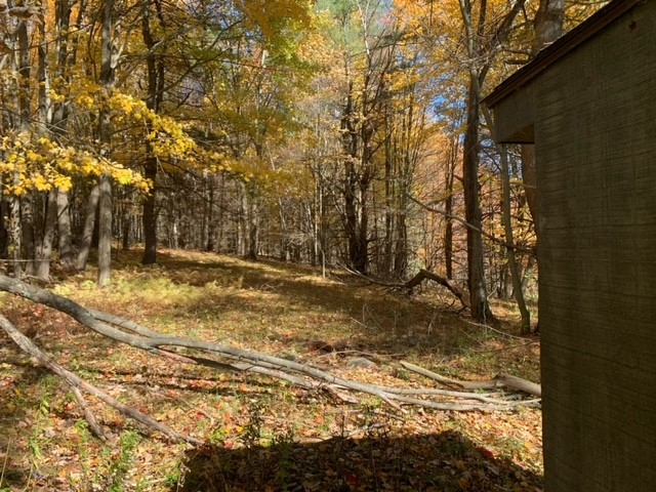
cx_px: 328
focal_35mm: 26
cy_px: 246
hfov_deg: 67.3
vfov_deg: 53.1
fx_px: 493
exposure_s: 1/410
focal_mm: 4.25
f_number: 1.8
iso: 25
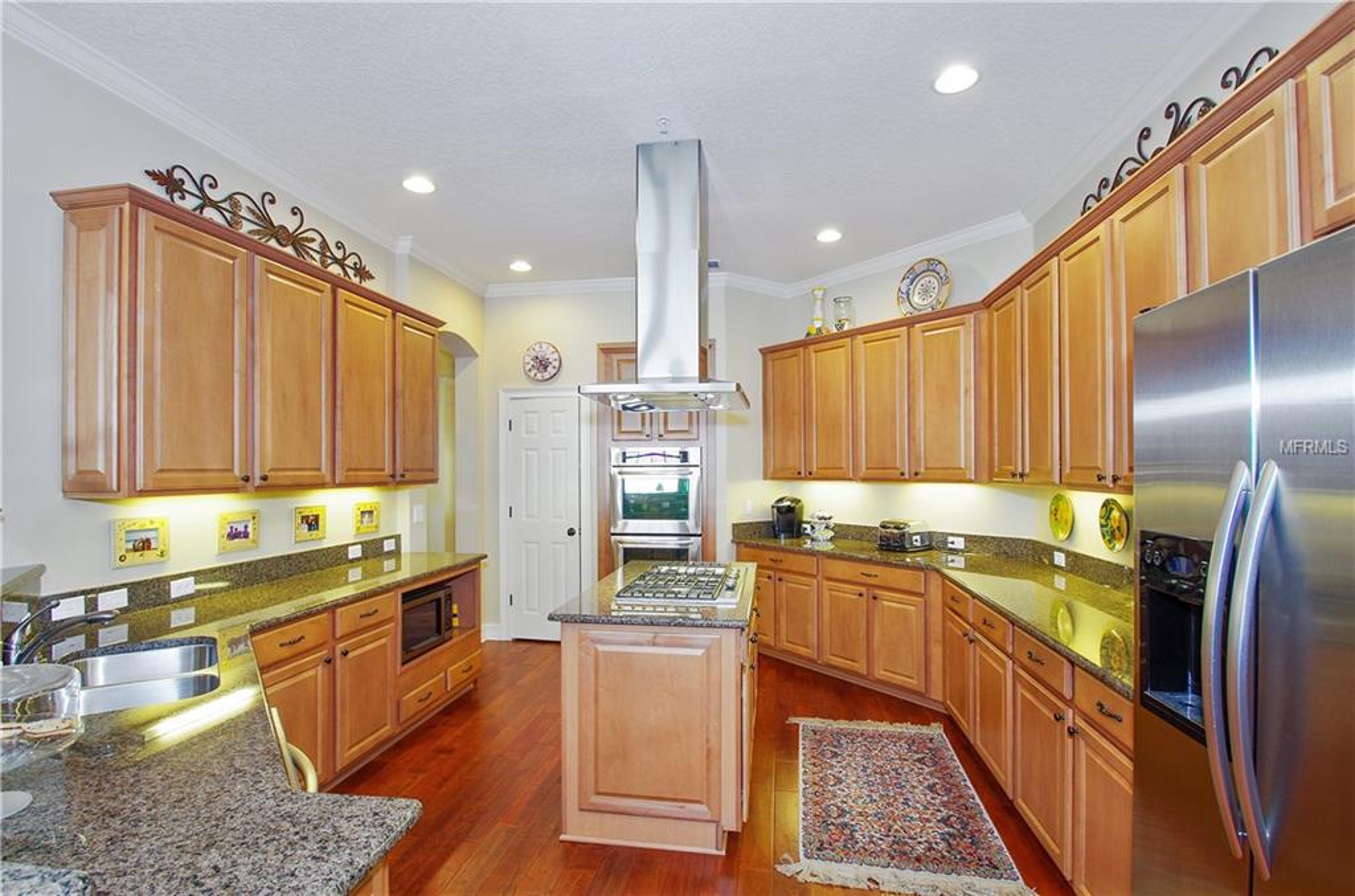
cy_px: 448
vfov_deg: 73.4
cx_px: 678
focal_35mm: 16
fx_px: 601
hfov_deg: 96.9
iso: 200
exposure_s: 1/3.33
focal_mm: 10.63
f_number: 8
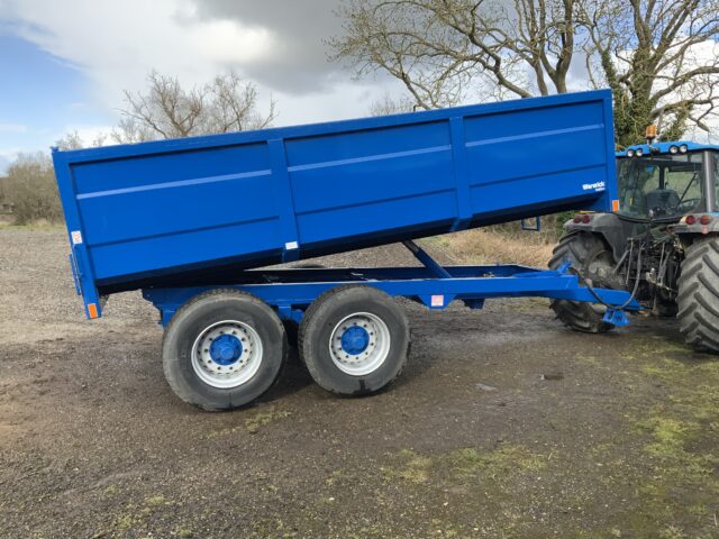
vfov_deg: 48.2
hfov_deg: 61.7
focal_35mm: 29
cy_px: 270
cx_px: 360
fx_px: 602
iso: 16
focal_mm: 3
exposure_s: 1/545
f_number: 1.8
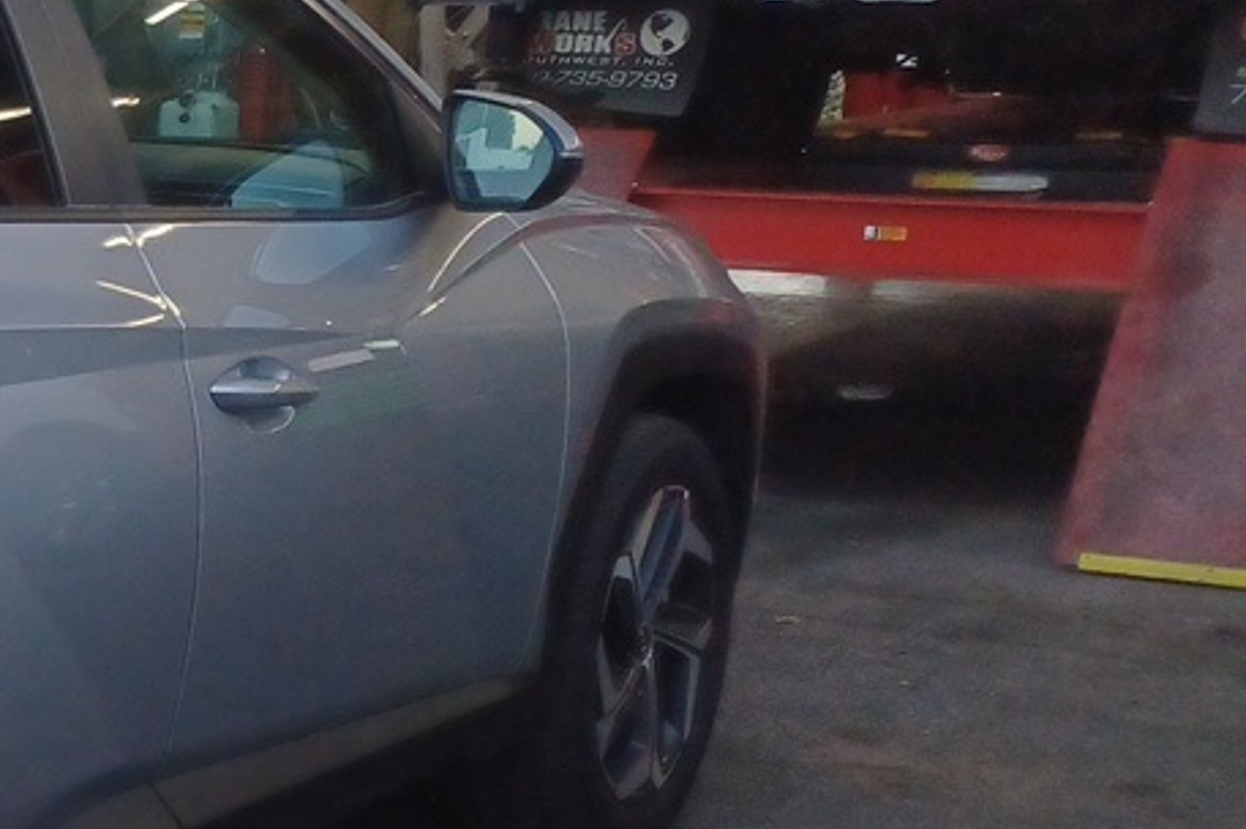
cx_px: -682
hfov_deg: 20.7
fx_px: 2836
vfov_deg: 16.6
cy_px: 564
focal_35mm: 82
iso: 91
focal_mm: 4.6
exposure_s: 1/50
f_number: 1.8
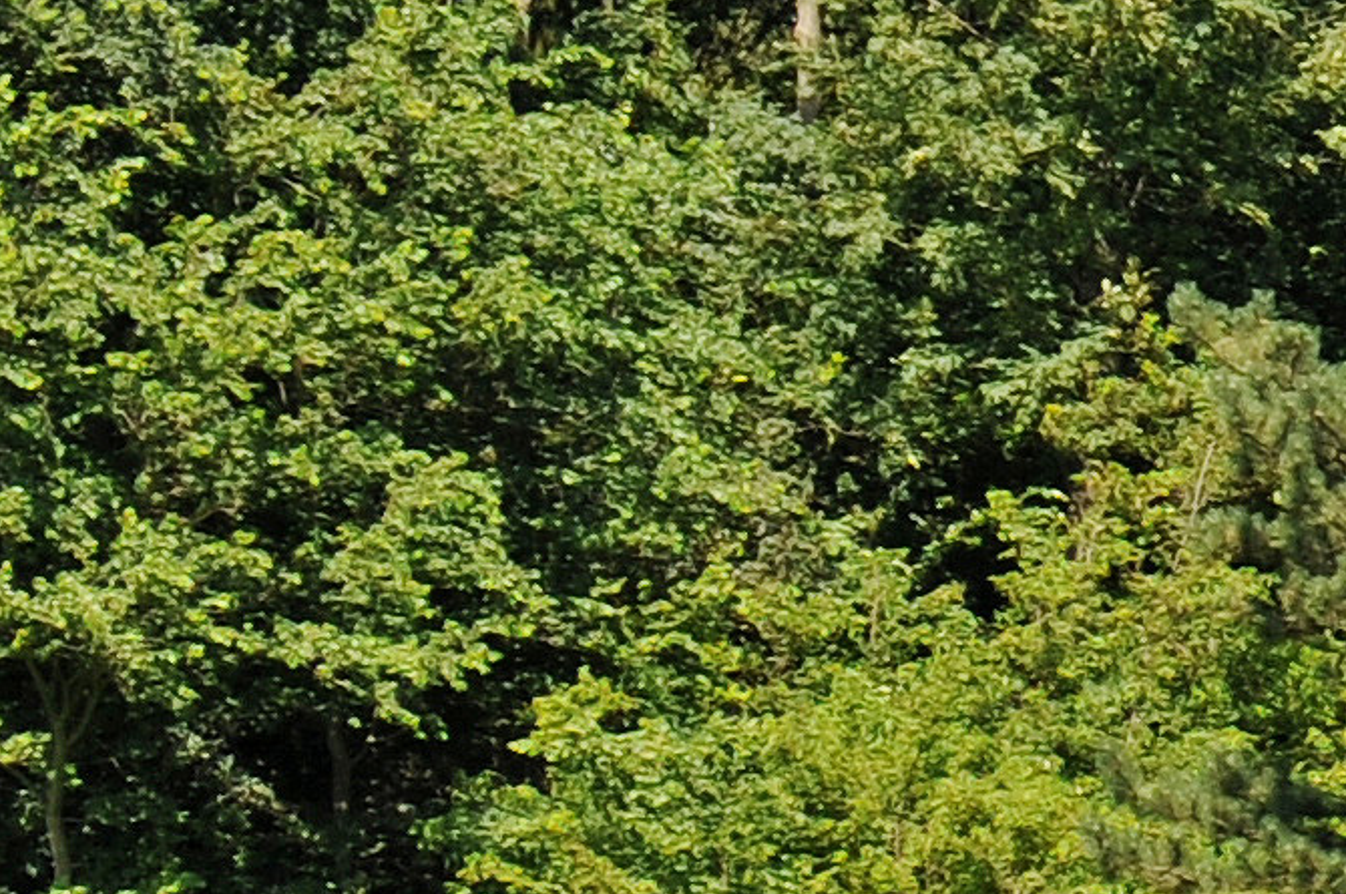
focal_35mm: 384
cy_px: 932
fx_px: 14340
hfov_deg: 5.1
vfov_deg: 3.6
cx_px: 4175
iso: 200
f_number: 5.6
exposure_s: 1/500
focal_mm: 40
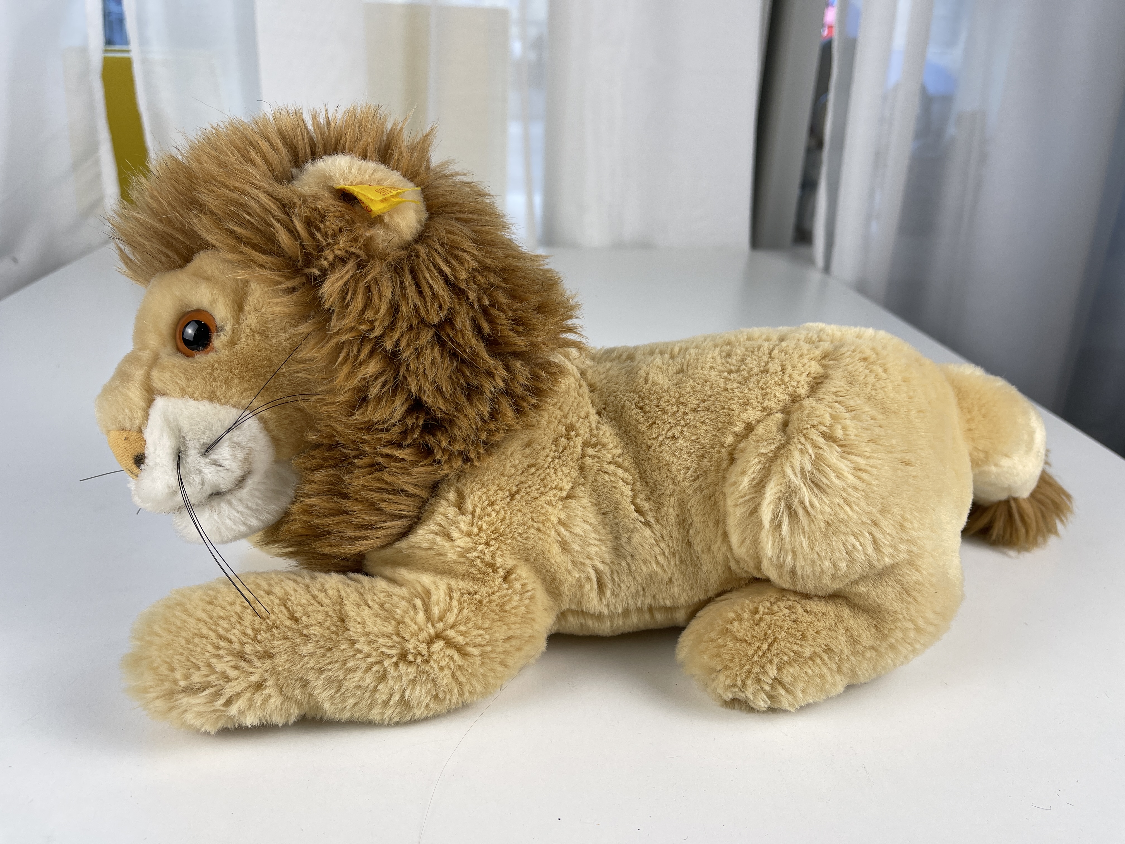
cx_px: 562
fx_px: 812
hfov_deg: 69.4
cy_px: 422
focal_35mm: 25
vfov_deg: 54.9
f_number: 1.6
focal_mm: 5.1
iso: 32
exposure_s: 1/141
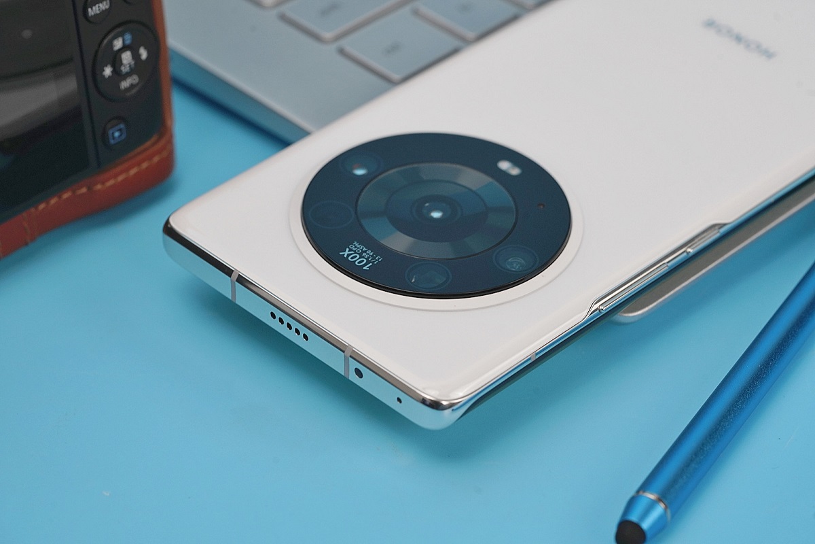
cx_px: 408
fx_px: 2037
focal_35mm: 90
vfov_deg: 15.2
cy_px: 272
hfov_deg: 22.6
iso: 640
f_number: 8
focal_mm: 90
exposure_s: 1/100
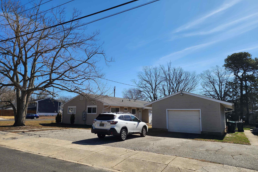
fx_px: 172
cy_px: 91
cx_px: 129
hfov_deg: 73.7
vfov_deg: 53.1
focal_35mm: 24
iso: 12
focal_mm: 6.4
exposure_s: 1/1429
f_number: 1.8
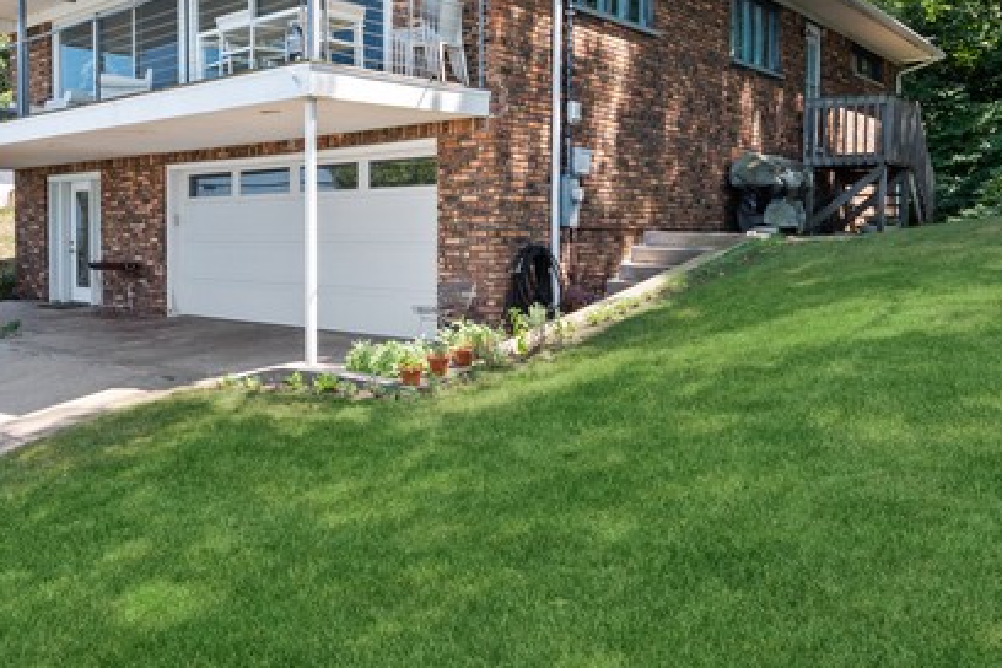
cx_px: 334
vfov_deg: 39.8
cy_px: 275
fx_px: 918
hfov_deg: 56.0
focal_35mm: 33
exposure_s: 1/40
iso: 250
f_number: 11
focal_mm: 15
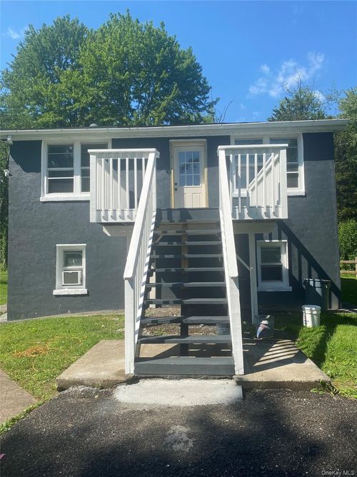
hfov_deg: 53.0
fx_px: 358
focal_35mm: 26
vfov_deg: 67.3
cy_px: 238
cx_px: 178
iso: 32
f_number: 1.8
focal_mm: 4.25
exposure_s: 1/2513
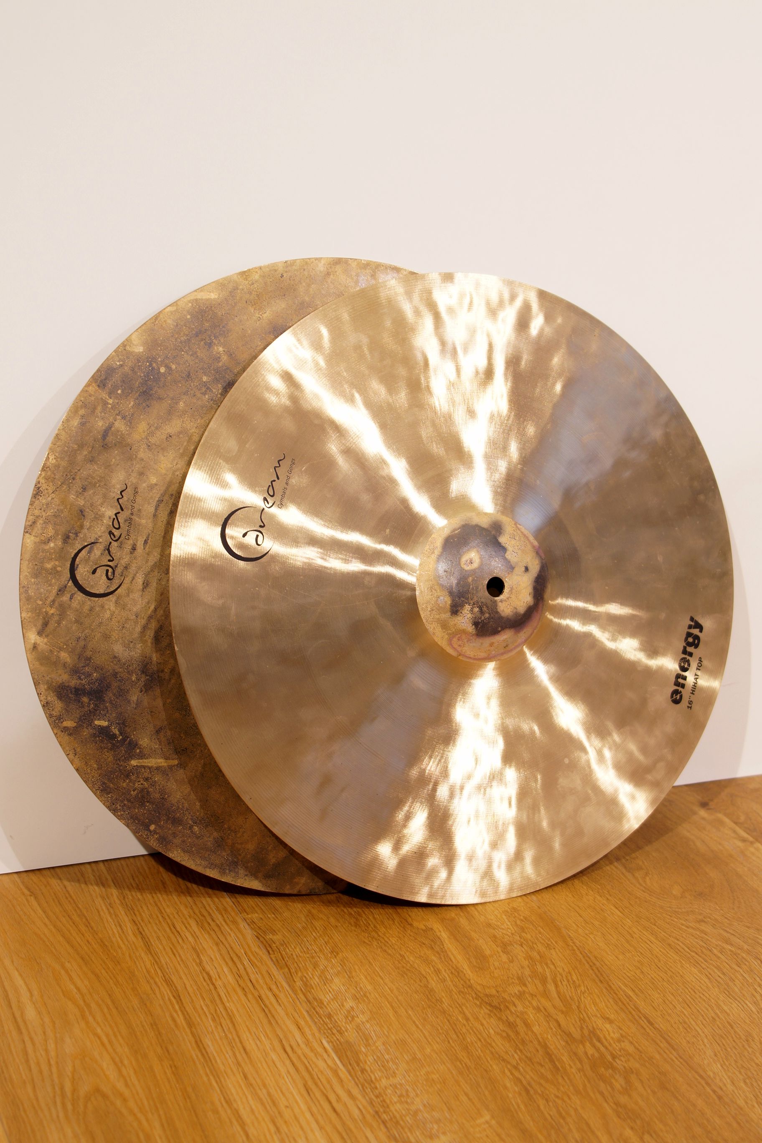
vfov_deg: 33.4
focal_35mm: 60
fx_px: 1905
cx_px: 381
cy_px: 572
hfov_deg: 22.6
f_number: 5
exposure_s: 1/8
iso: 100
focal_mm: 40
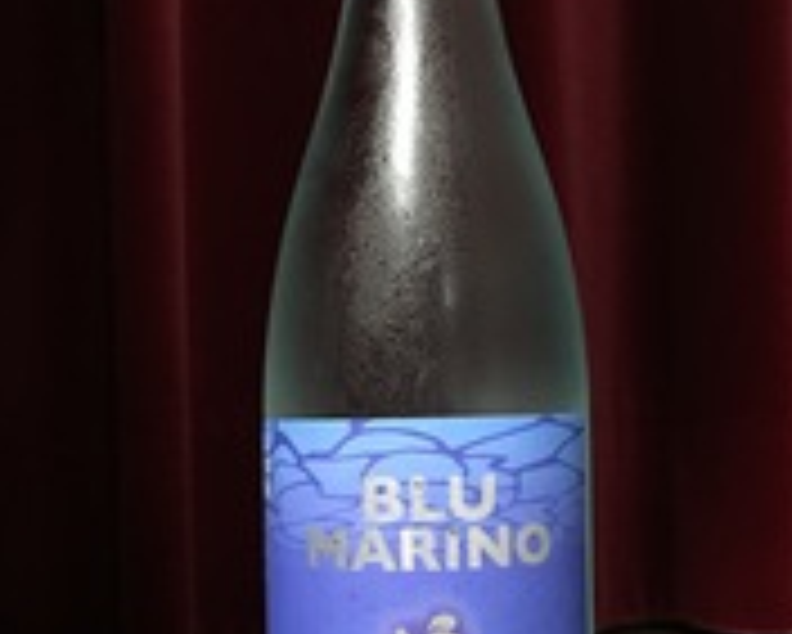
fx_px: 1360
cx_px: 410
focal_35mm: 58
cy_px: 400
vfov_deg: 26.2
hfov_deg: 32.5
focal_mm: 4.15
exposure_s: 1/15
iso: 500
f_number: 2.2
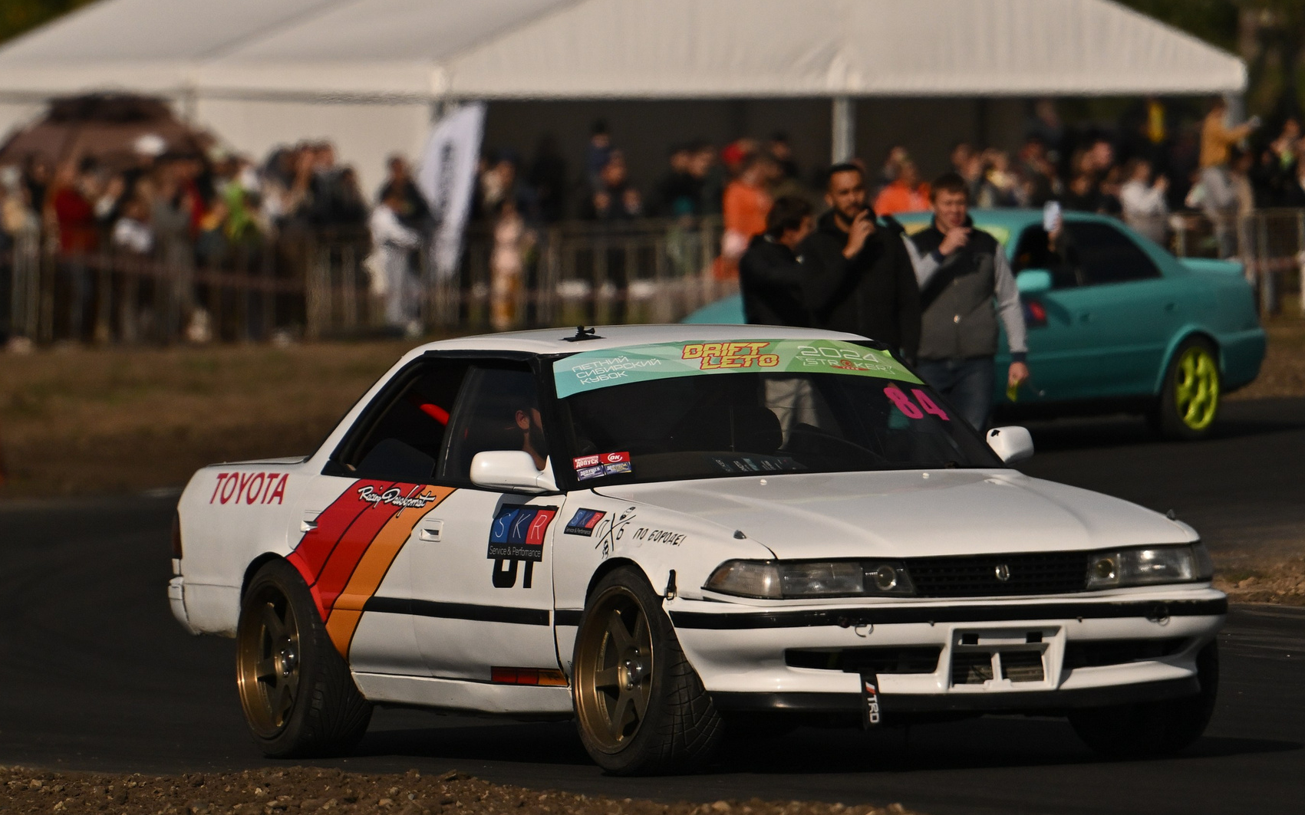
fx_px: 16360
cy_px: 386
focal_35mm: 460
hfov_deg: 4.6
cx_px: 576
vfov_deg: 2.9
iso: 450
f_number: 2.8
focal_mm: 200
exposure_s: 1/32000
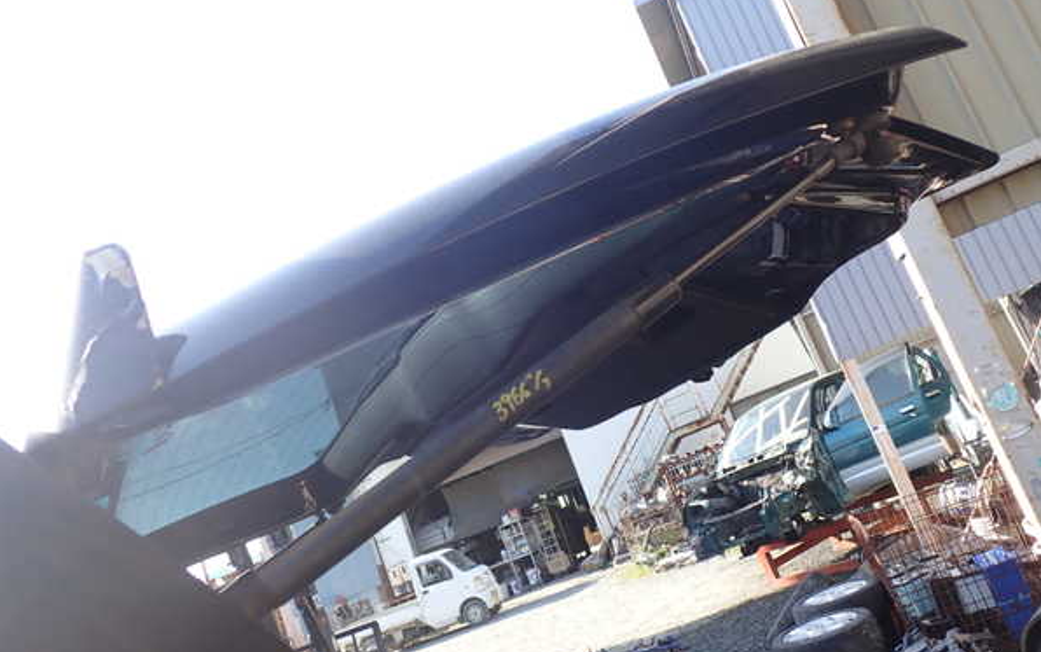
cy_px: 343
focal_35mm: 32
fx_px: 908
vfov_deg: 39.5
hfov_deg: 59.6
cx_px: 520
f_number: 3.2
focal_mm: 5.4
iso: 100
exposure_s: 1/200
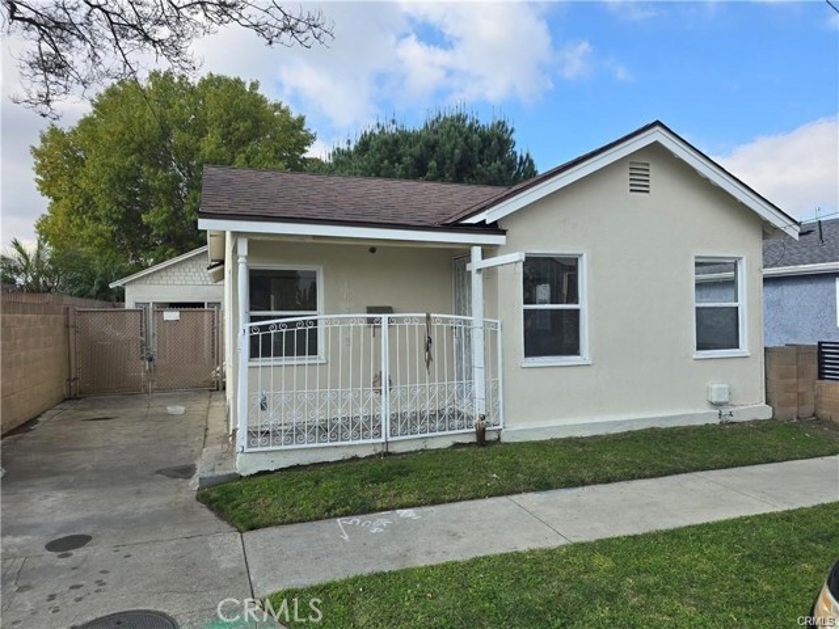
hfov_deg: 73.9
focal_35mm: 23
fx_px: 557
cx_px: 420
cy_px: 314
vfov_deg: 58.9
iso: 12
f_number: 1.7
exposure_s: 1/507
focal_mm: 6.3
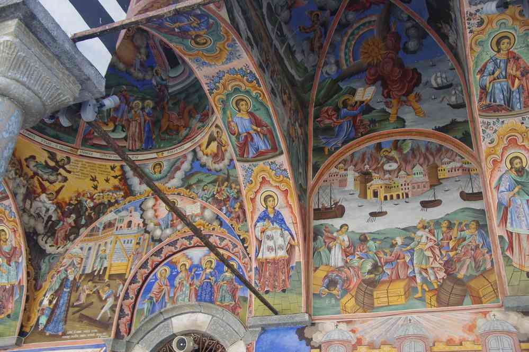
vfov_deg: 33.1
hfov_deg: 48.1
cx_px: 264
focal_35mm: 40
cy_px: 176
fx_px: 593
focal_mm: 26.9
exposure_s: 1/50
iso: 400
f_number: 5.6
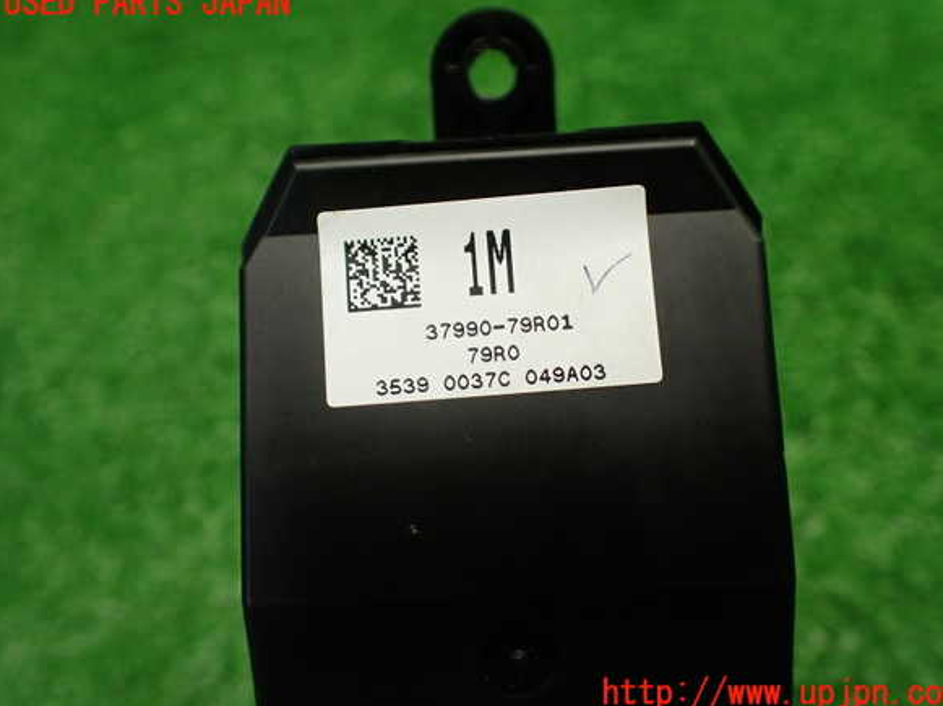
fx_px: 844
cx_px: 482
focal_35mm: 31
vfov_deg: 45.4
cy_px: 349
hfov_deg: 58.4
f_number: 2.3
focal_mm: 5.4
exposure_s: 1/125
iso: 320
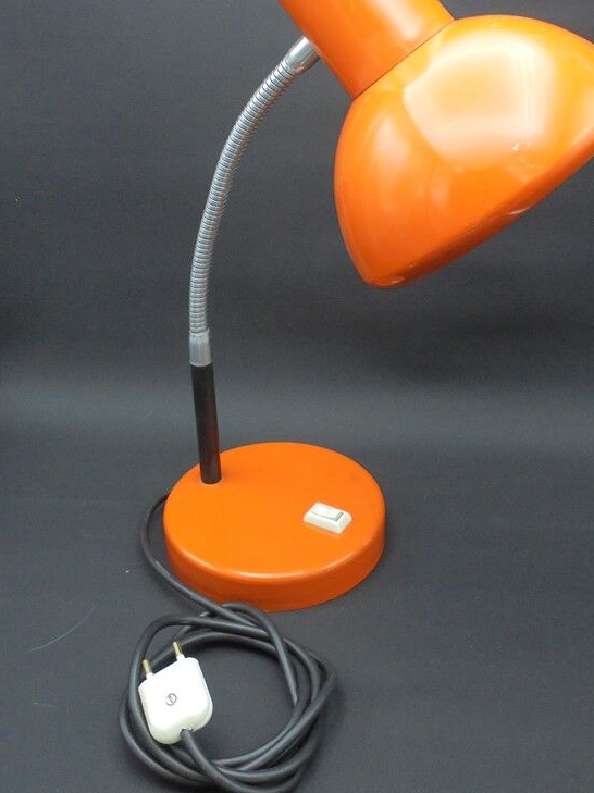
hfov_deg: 34.2
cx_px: 346
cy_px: 333
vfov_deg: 44.7
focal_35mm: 42
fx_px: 962
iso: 250
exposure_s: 1/30
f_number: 4
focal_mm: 6.1
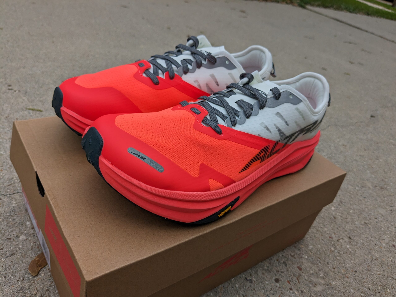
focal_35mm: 27
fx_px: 309
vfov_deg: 51.4
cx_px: 198
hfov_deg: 65.3
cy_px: 148
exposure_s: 1/4673
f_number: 1.73
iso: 64
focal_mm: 4.38
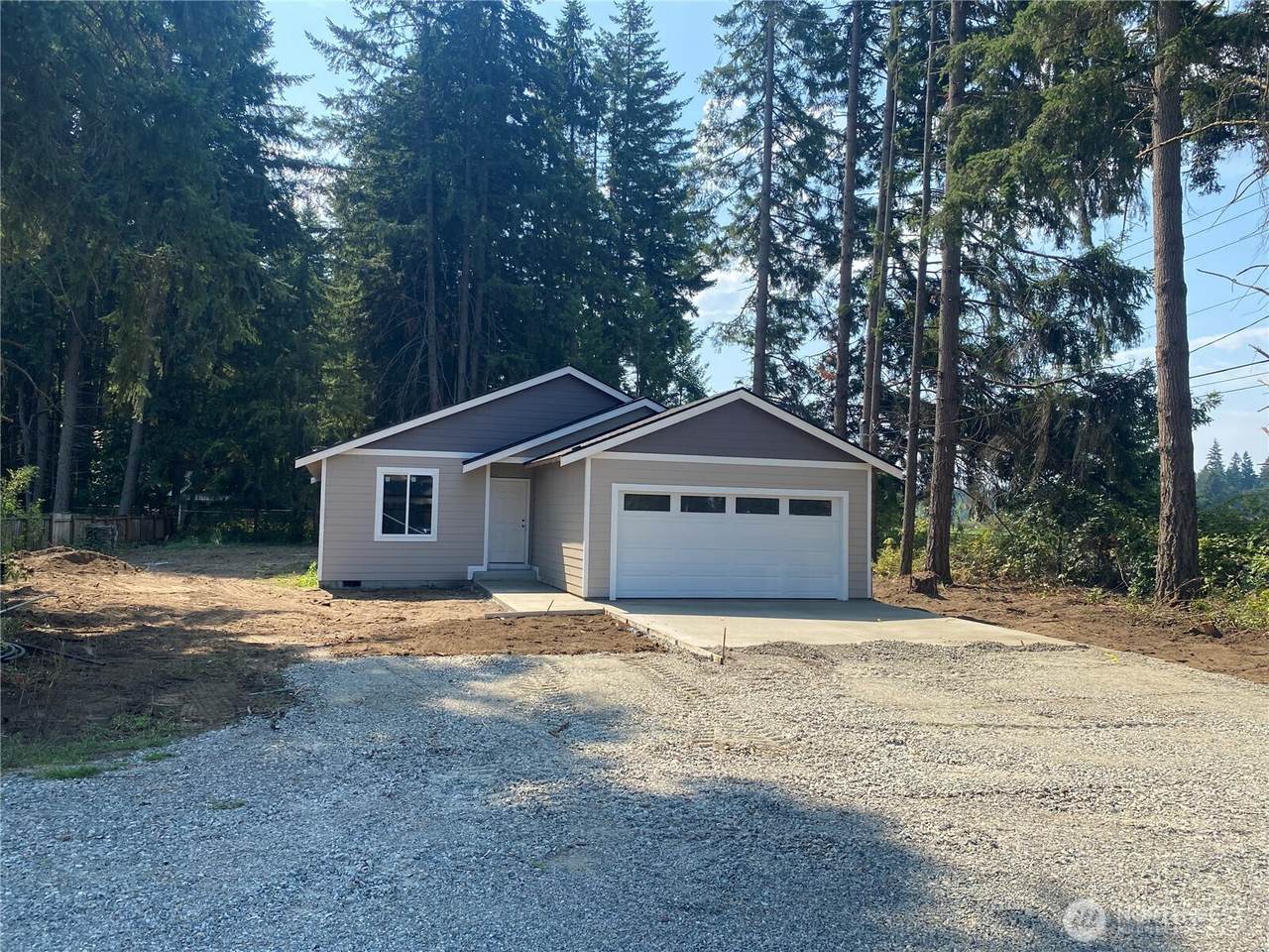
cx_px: 634
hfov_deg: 67.3
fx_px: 953
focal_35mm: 26
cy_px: 476
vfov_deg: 53.1
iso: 32
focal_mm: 4.25
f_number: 1.8
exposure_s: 1/1053
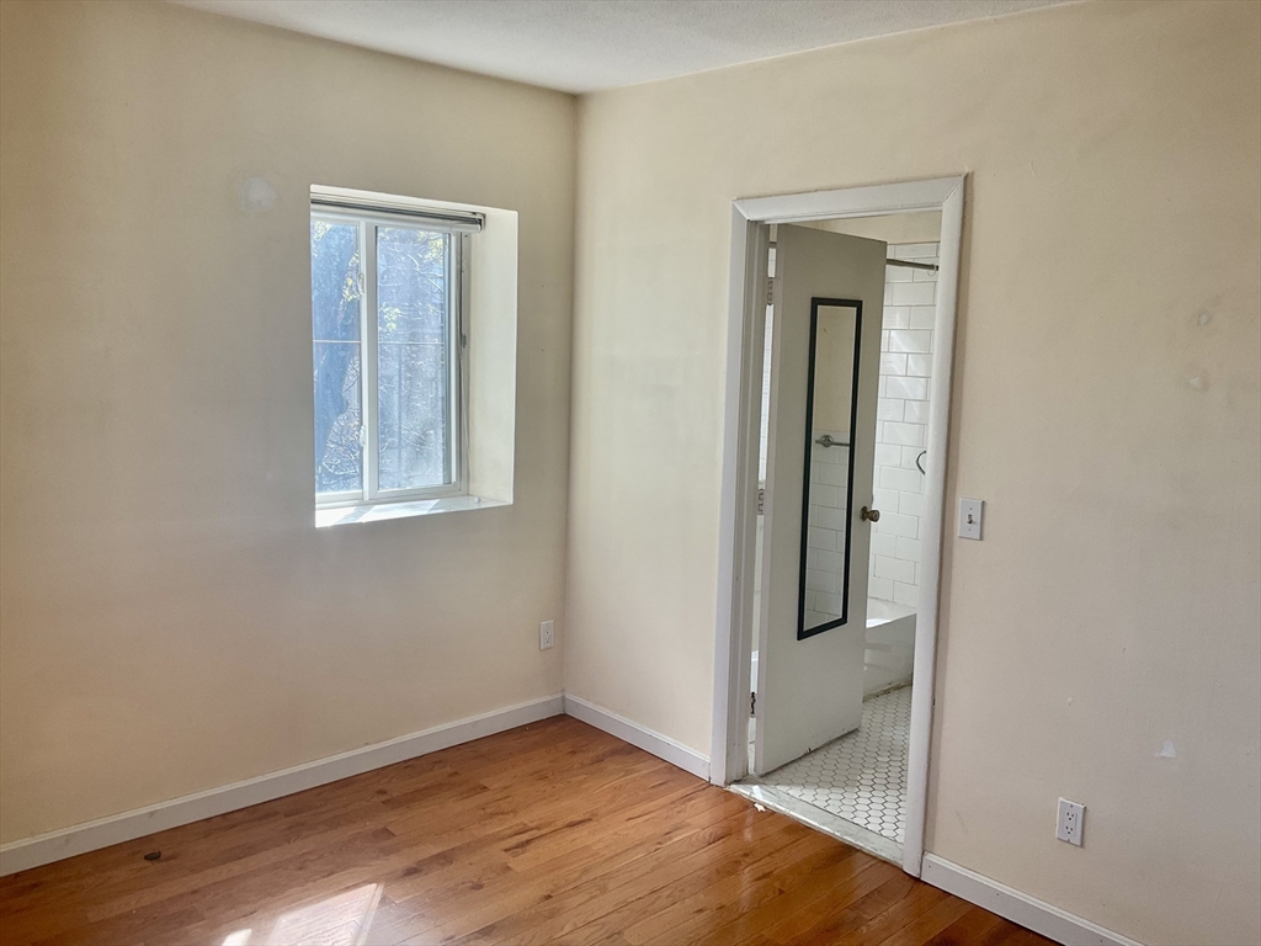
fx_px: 1056
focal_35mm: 29
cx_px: 630
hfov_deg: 61.7
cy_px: 473
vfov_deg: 48.2
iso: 25
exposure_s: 1/120
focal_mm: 3
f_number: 1.8
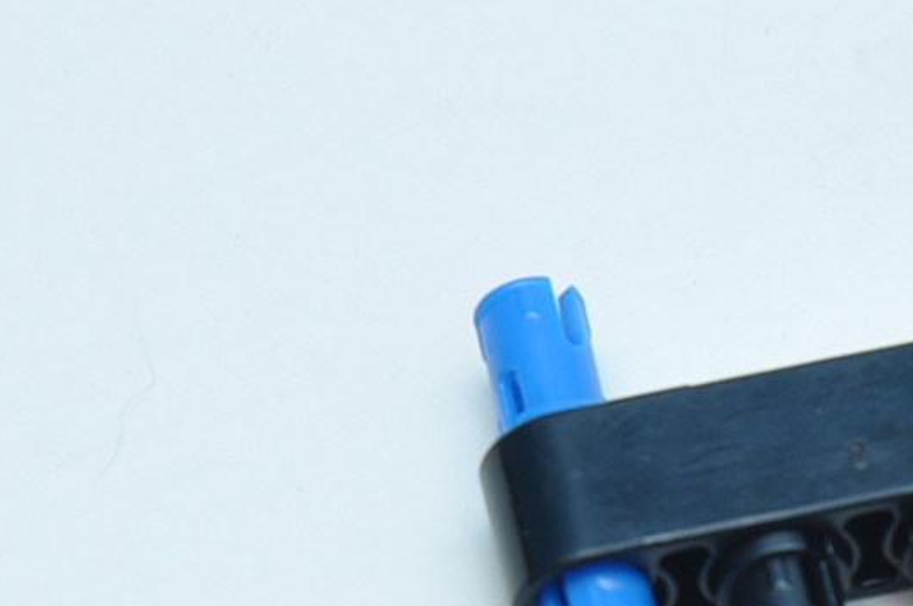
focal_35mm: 425
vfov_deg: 3.2
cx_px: 1040
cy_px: 480
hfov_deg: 4.8
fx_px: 10765
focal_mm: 70
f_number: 7.1
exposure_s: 1/60
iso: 200
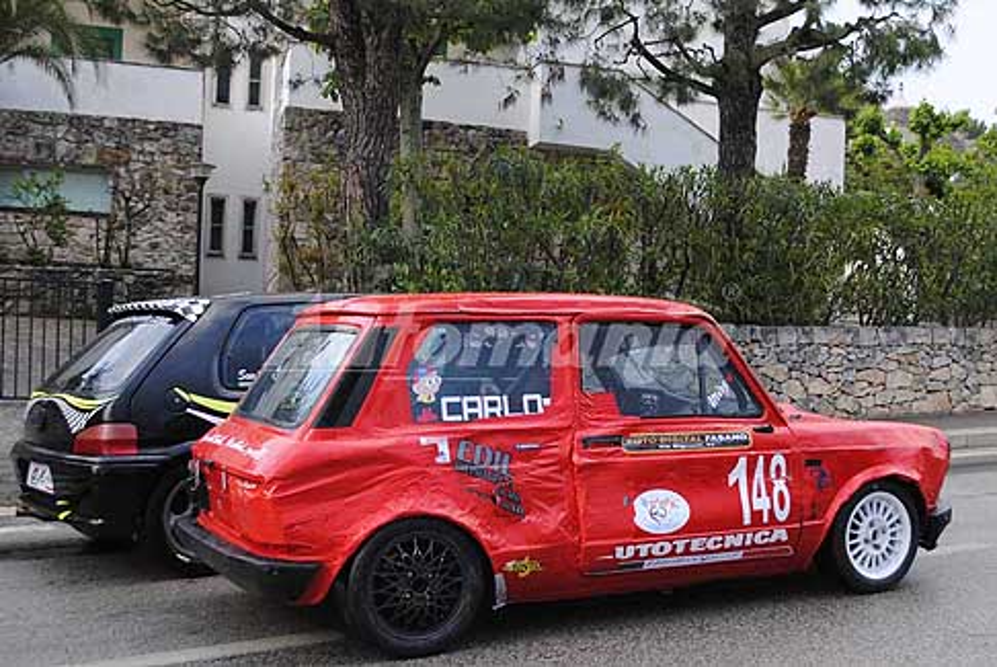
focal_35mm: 36
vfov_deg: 36.9
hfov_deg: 53.1
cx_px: 498
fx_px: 998
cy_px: 334
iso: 800
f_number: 4
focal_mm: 24
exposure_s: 1/250
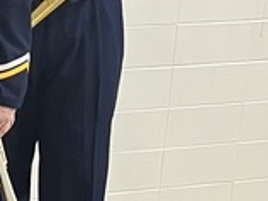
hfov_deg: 9.3
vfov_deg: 8.8
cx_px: -541
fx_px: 1303
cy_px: 25
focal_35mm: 168
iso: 80
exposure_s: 1/60
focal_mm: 5.1
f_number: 1.6
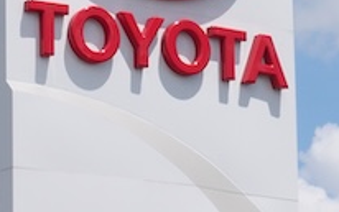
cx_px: 170
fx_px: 2967
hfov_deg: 6.5
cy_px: -44
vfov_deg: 4.1
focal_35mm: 321
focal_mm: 26
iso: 200
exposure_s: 1/800
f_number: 8
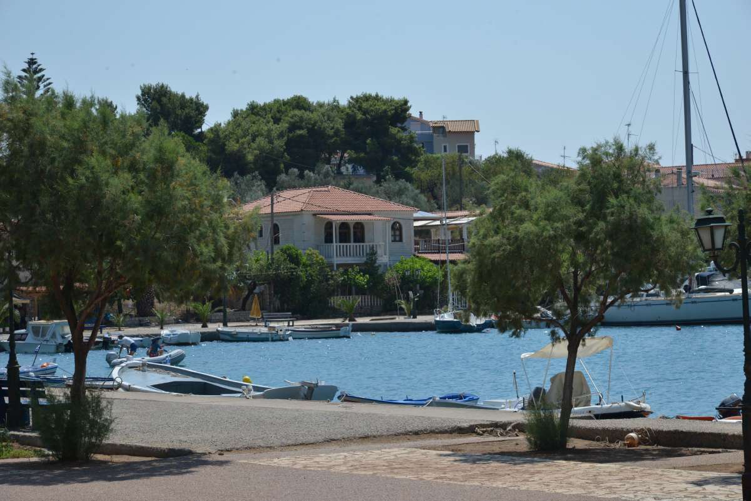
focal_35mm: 100
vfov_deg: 13.7
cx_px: 376
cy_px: 250
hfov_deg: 20.4
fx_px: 2087
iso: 640
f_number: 13
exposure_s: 1/400
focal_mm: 100
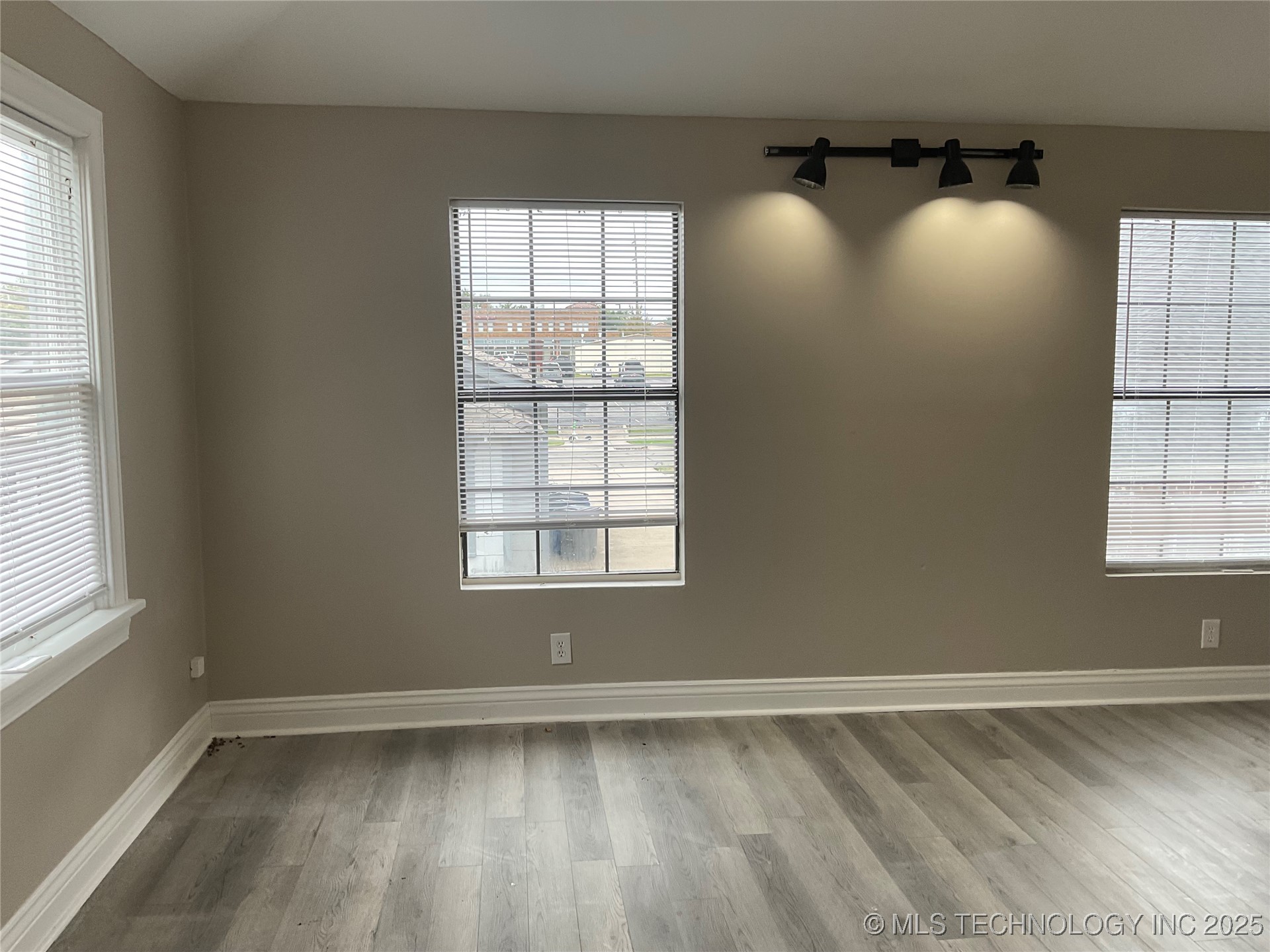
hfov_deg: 61.7
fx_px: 1064
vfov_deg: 48.2
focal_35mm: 29
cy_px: 476
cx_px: 635
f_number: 1.8
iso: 50
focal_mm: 3
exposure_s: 1/120
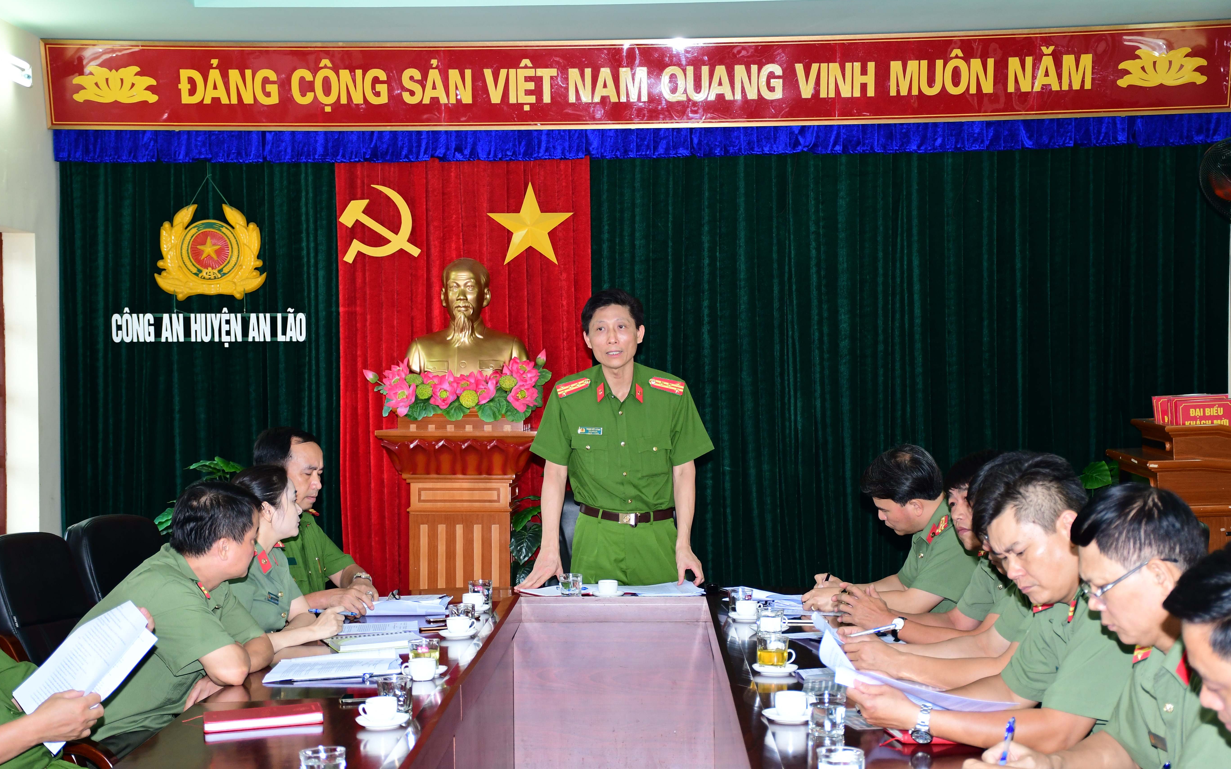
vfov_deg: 21.0
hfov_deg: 33.0
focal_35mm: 62
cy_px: 400
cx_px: 614
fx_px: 2080
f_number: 4.5
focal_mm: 40
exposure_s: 1/200
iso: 1000
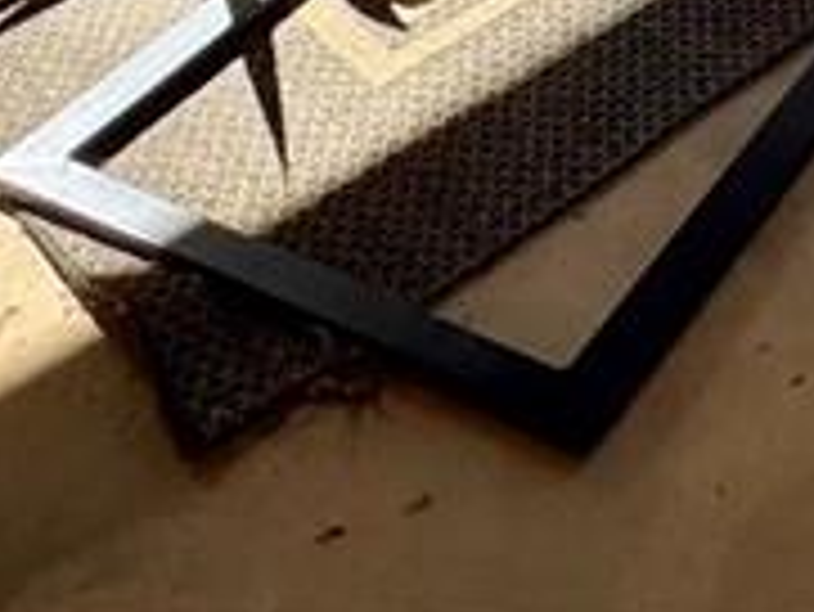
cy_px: -1102
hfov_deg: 21.6
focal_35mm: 79
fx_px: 1859
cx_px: 1142
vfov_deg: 12.0
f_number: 2.2
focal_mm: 2.22
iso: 40
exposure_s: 1/518
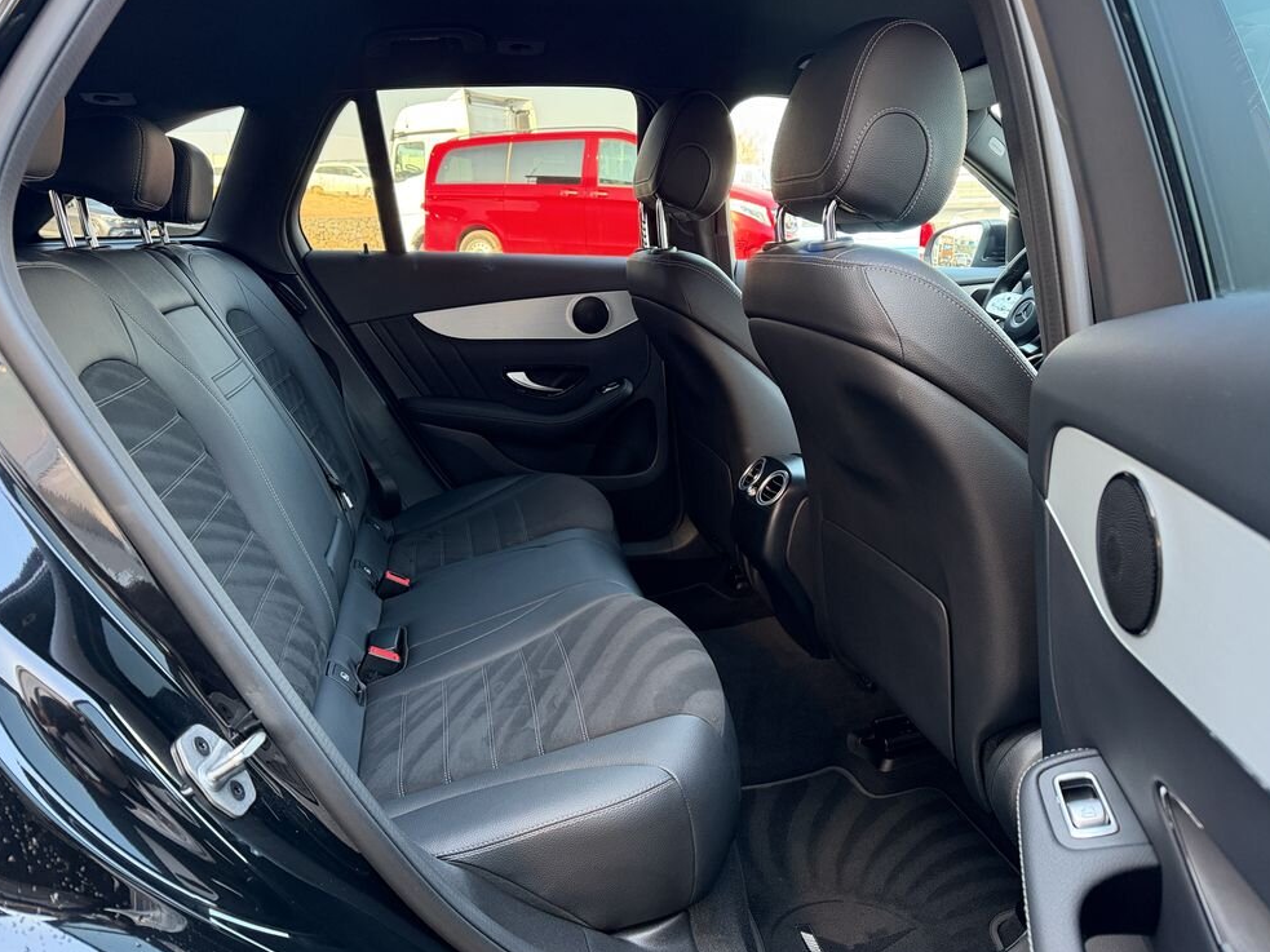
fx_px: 917
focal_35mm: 25
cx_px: 627
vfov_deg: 54.9
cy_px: 490
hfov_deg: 69.4
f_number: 1.78
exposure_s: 1/60
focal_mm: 6.76
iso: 400
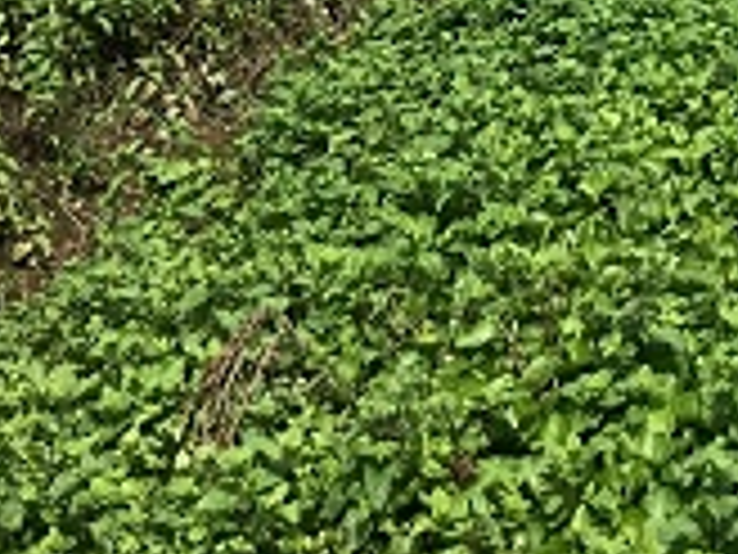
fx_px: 3390
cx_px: 1296
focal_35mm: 159
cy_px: -858
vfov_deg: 8.4
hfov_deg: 11.6
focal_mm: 4.15
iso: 25
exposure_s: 1/1672
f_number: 2.2
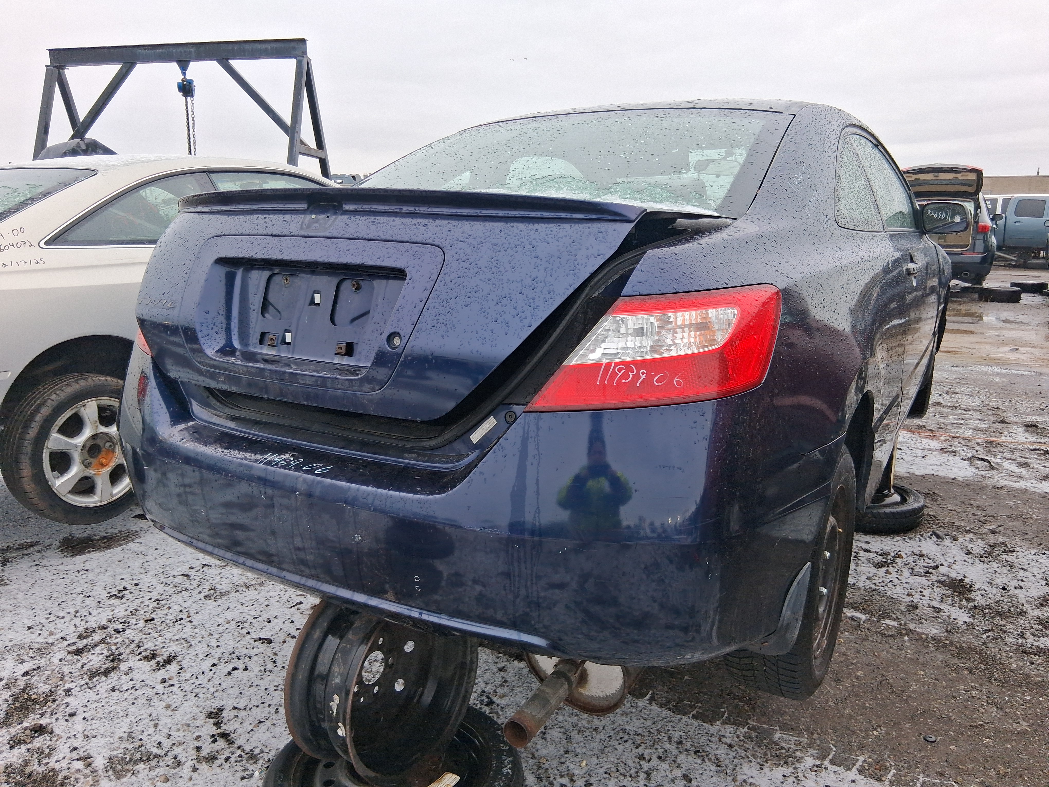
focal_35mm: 26
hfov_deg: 67.3
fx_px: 788
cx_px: 524
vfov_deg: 53.1
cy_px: 394
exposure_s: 1/120
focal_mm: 3.98
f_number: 1.8
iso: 50
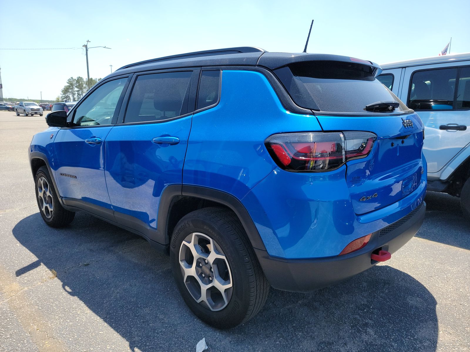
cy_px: 176
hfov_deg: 71.6
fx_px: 326
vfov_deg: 56.8
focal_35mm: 24
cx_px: 235
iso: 50
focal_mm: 6.7
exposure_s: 1/398
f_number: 1.8
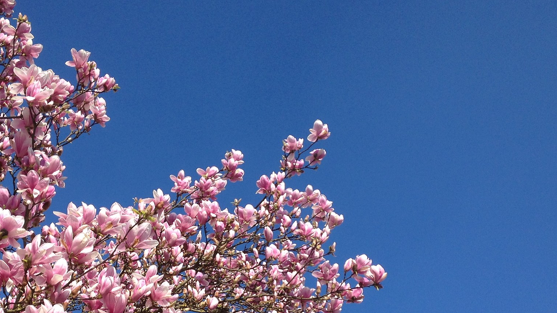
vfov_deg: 19.5
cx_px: 202
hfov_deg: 34.7
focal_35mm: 60
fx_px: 886
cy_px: 305
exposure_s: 1/1381
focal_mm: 4.28
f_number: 2.4
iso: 50
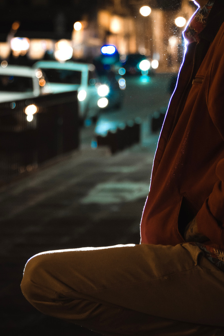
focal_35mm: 176
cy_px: -32
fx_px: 1643
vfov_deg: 11.5
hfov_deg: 7.8
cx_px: 188
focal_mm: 70
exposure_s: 1/30
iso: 1000
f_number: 4.5
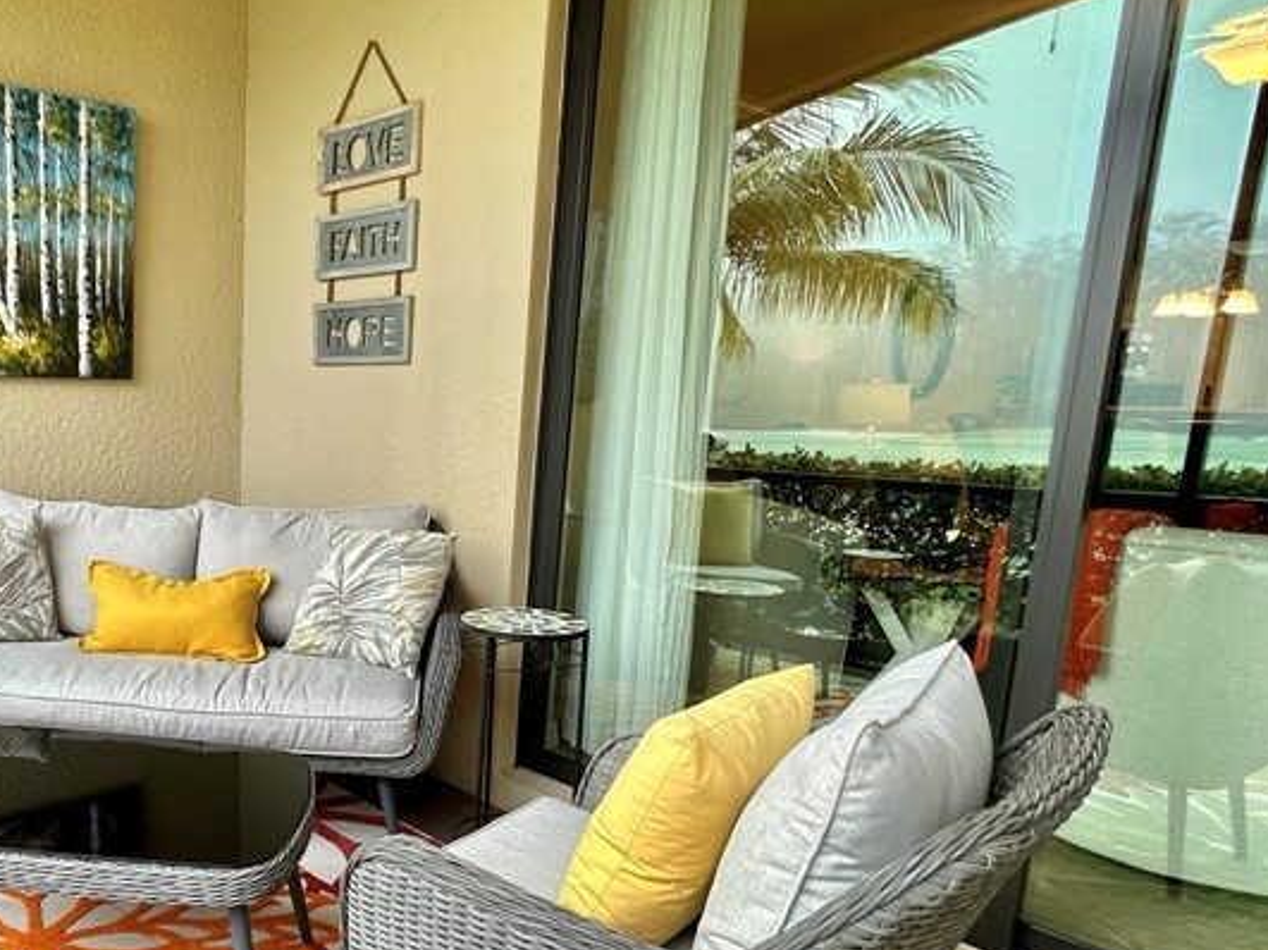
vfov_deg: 51.0
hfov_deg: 60.0
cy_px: 566
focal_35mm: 27
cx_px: 251
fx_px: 989
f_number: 2.2
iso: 100
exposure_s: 1/99
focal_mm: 2.22
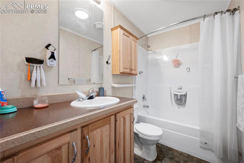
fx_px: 95
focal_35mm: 14
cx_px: 122
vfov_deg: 81.1
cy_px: 82
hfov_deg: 104.3
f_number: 8
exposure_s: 1
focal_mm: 14
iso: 100
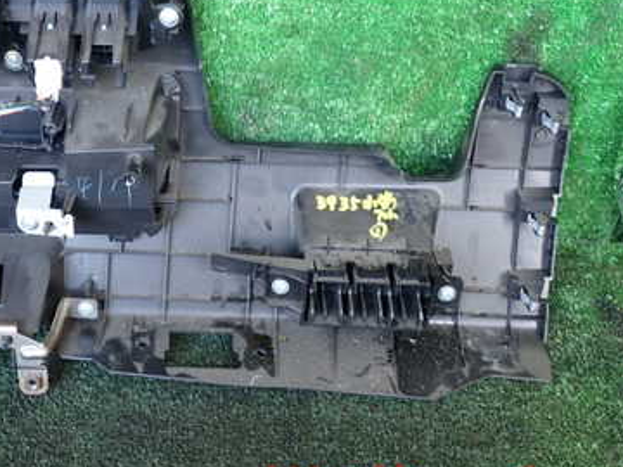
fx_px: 900
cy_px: 116
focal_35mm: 50
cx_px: 140
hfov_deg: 37.1
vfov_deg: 28.7
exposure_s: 1/30
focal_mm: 5.4
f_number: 2.3
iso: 200
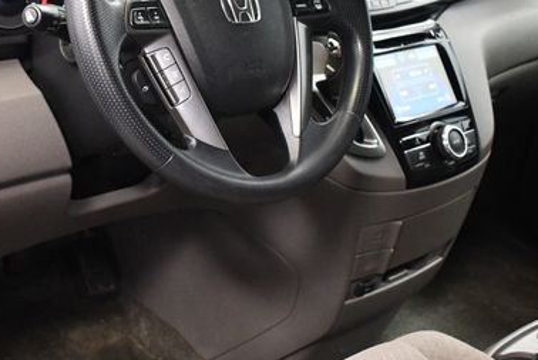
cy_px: 98
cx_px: 161
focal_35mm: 61
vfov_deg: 22.2
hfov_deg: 32.4
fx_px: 913
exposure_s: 1/60
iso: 3200
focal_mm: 18
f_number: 3.5
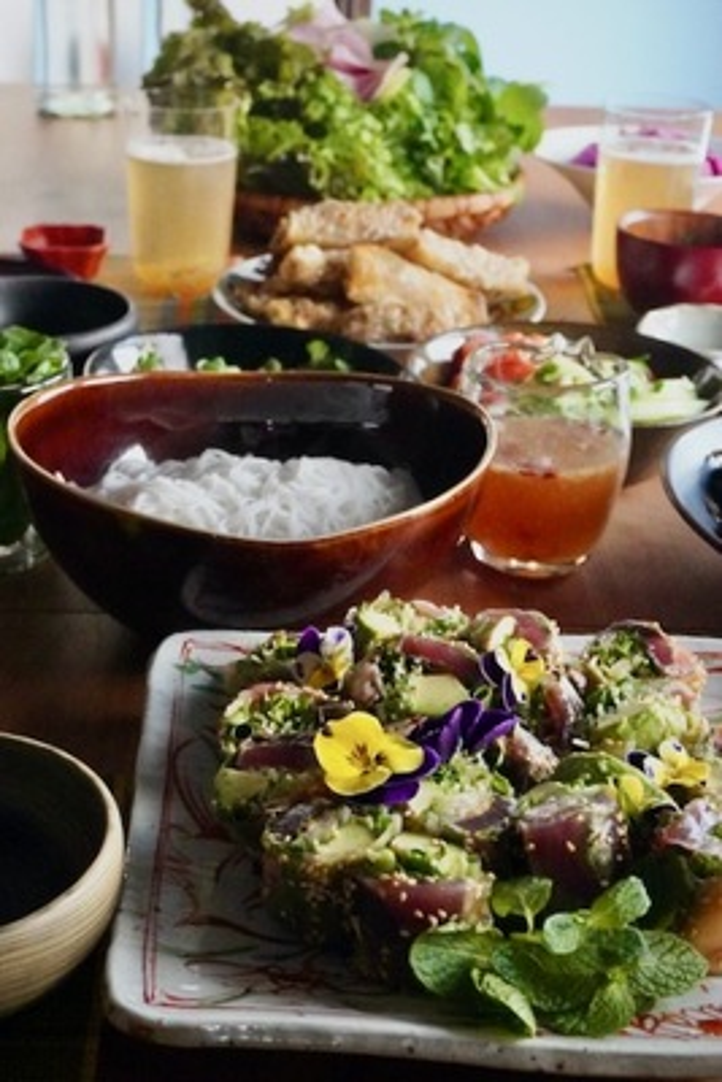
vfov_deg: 40.0
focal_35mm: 50
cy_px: 541
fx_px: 1488
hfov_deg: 27.3
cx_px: 361
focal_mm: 33
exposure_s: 1/80
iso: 16000
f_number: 8
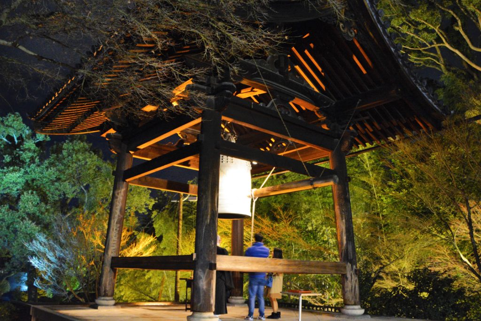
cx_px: 240
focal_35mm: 30
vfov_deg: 43.6
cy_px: 160
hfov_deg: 61.9
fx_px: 401
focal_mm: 20
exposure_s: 1/10
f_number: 3.5
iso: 3200
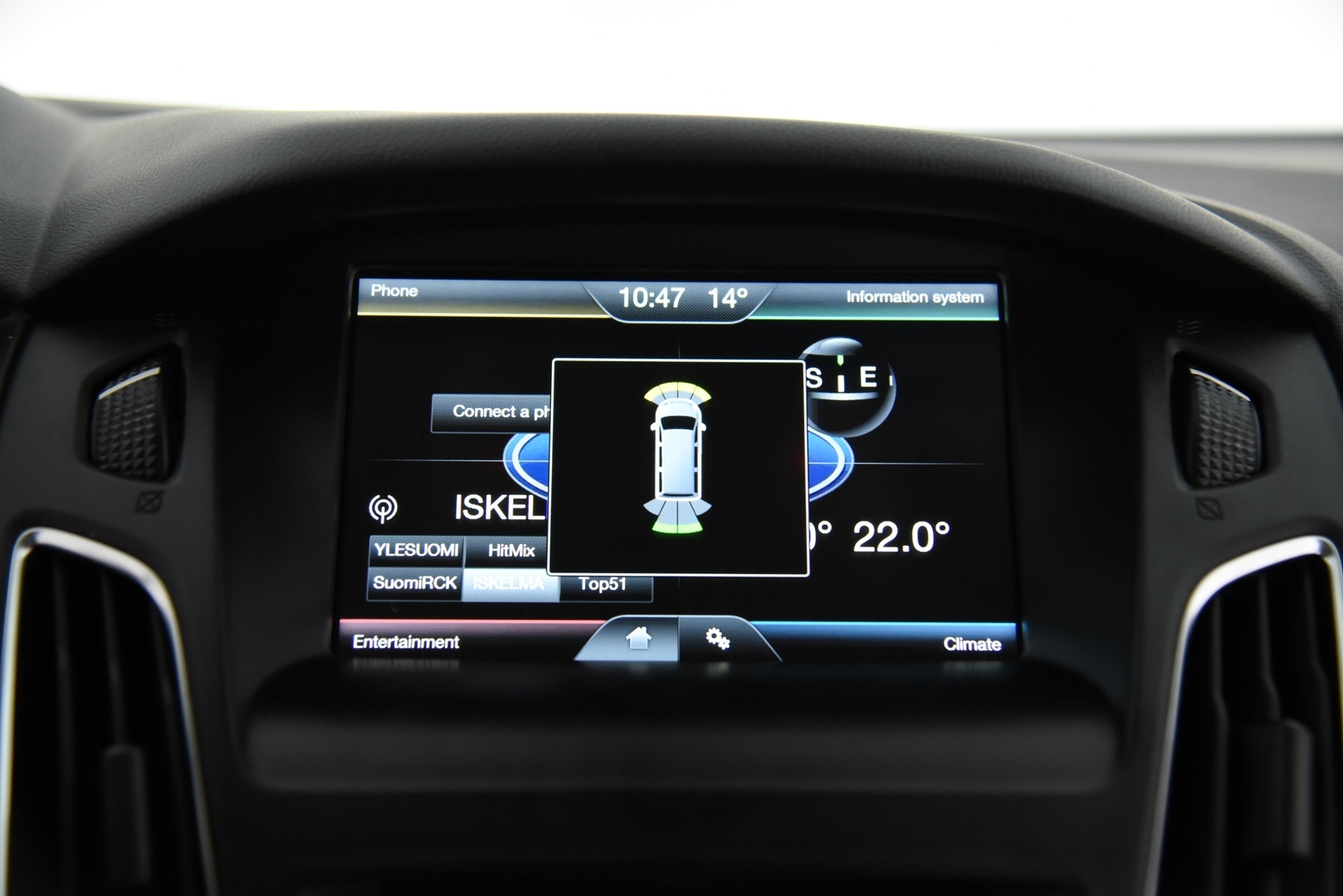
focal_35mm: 48
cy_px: 448
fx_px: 1791
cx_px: 672
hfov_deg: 41.1
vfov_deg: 28.1
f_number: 4
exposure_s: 1/80
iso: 4000
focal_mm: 48
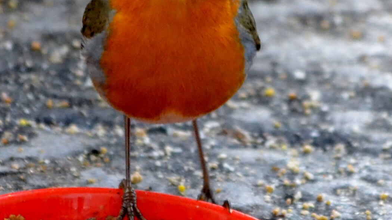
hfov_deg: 7.0
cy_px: 67
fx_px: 3201
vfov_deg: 3.9
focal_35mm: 308
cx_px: 155
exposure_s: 1/500
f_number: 5.3
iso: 3200
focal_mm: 160
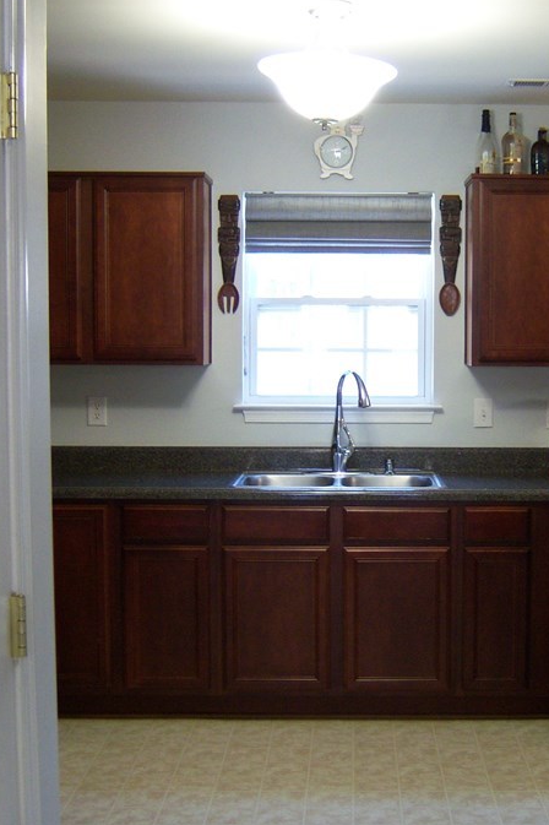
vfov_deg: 35.1
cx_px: 379
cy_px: 438
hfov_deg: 23.6
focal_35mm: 57
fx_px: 1305
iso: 160
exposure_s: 1/15
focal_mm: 7.5
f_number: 2.8
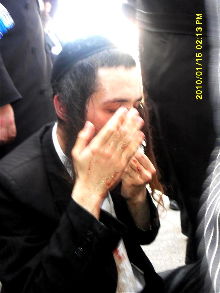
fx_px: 322
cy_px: 146
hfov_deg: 37.7
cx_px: 110
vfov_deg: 49.0
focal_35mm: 38
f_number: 2.8
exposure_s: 1/45
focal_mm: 6.3
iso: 160
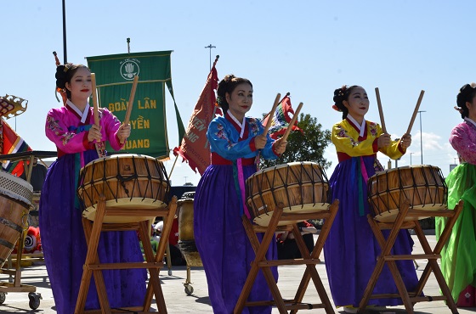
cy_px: 157
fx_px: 1226
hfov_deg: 22.0
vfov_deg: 14.6
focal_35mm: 93
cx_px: 238
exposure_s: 1/250
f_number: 14
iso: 250
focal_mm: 62
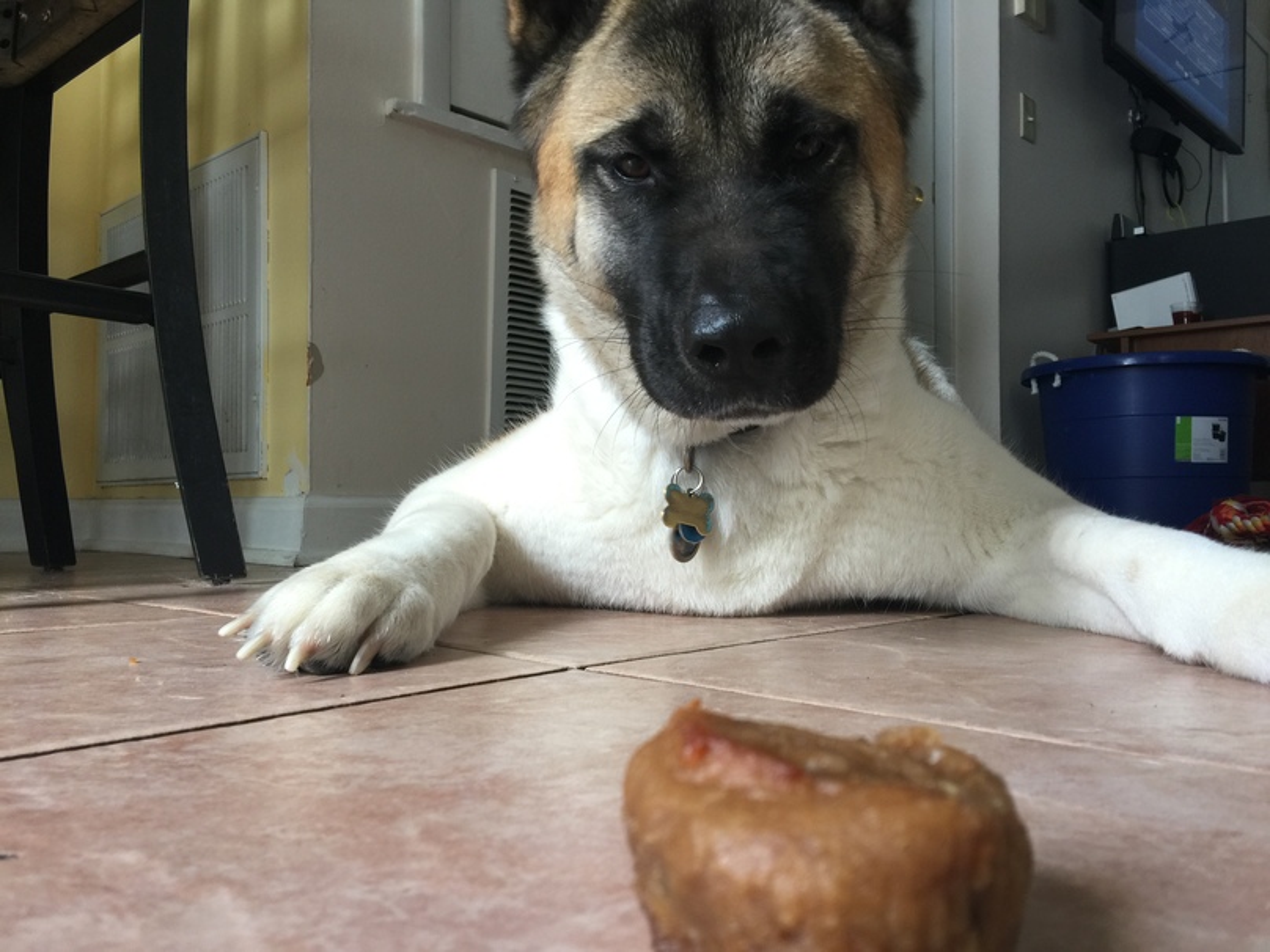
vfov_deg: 48.2
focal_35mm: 29
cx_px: 635
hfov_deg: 61.7
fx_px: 1064
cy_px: 476
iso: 32
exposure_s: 1/15
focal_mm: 4.15
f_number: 2.2
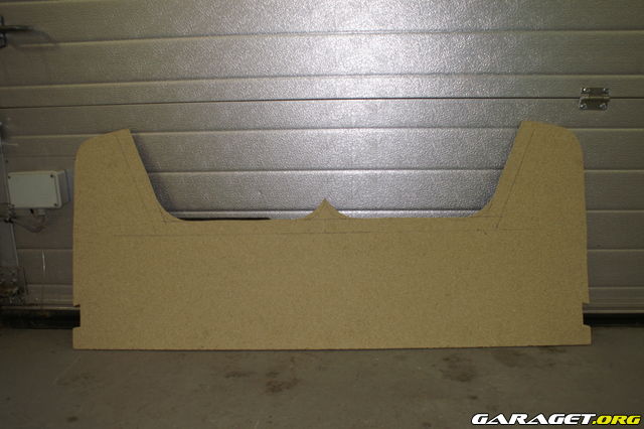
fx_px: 536
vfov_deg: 43.6
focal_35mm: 30
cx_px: 322
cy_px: 214
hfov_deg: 62.0
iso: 400
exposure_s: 1/60
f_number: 4
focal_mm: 20
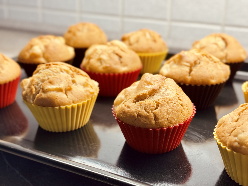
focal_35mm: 48
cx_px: 124
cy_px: 93
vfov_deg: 30.3
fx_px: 344
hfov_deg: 39.7
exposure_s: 1/50
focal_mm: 6.86
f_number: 1.78
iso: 64
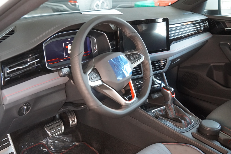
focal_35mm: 42
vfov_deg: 31.9
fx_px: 270
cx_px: 116
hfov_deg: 46.4
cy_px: 77
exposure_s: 1/160
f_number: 4
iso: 5000
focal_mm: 28
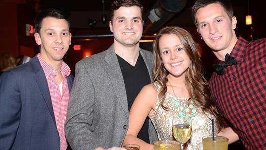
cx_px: 132
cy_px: 69
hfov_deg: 44.1
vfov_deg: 25.7
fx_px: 328
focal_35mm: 47
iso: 1250
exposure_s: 1/40
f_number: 3.5
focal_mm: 29
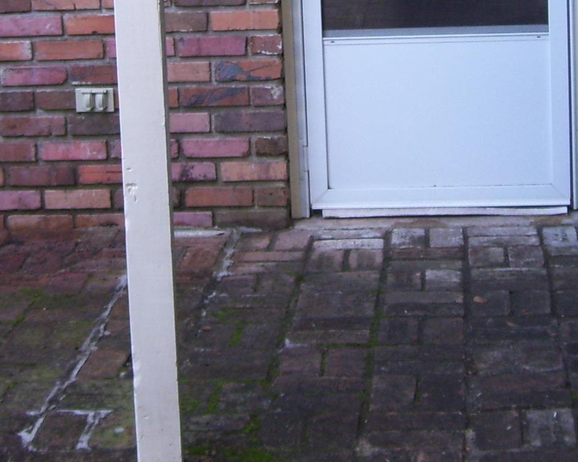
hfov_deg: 18.5
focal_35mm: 104
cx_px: 265
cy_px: -29
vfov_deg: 14.5
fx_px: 1779
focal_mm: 6
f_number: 2.7
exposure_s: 1/60
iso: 80
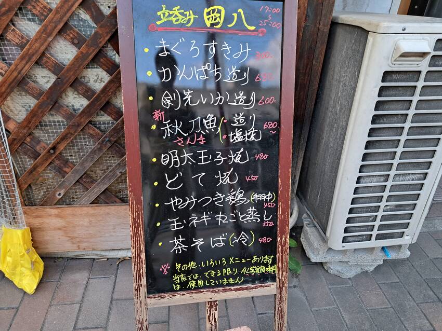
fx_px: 307
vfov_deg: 56.8
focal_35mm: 24
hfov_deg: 71.6
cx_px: 221
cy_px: 166
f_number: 1.8
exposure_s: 1/50
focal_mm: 5.23
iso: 125
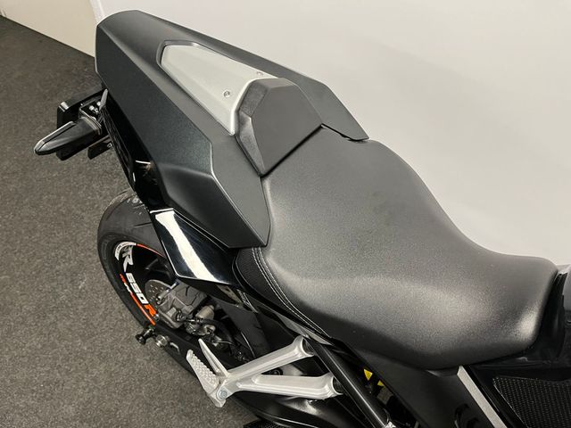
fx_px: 429
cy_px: 214
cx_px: 286
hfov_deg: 67.3
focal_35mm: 26
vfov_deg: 53.1
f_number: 1.6
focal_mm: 5.1
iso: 160
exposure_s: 1/50
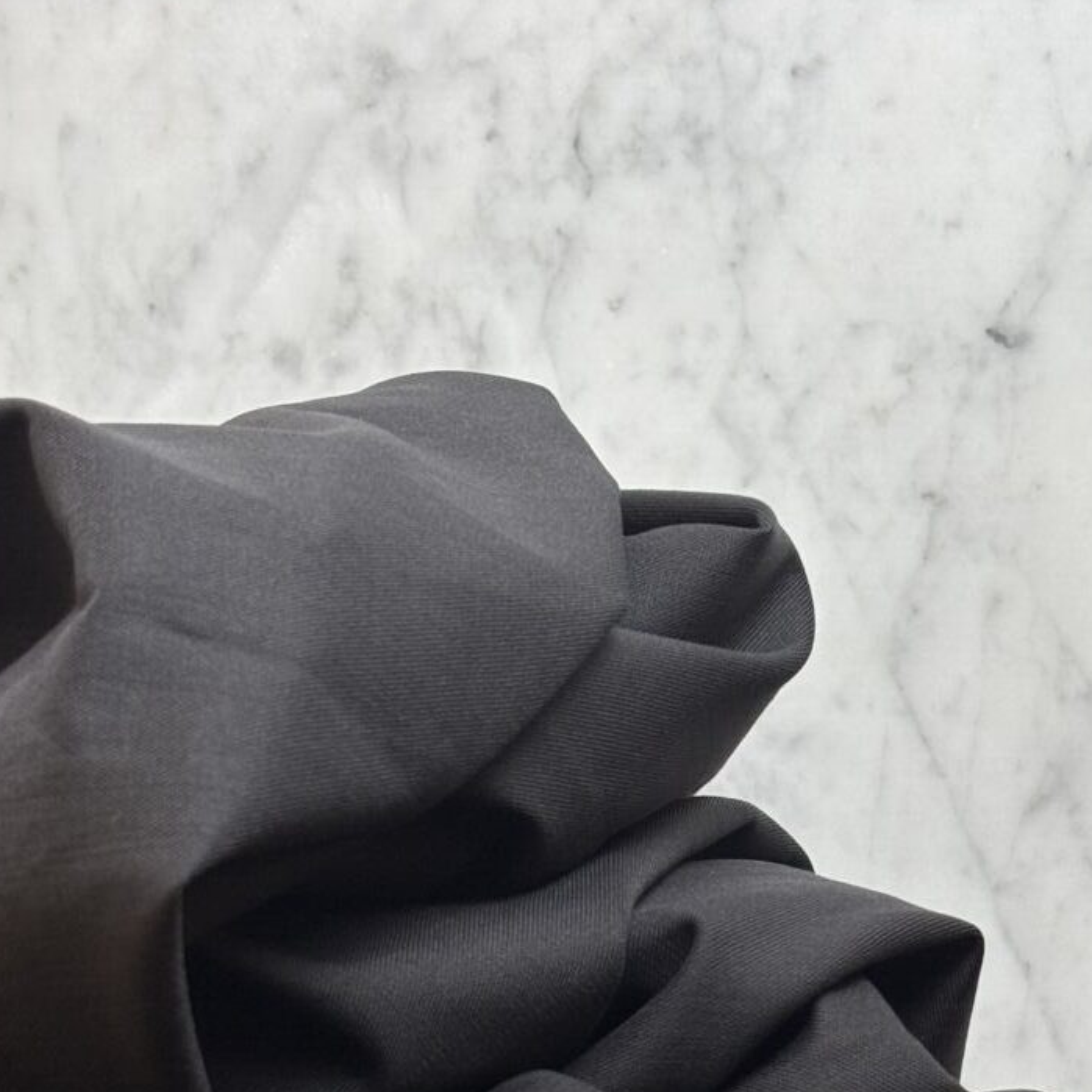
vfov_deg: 18.5
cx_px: 751
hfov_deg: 18.8
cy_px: 1003
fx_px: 3284
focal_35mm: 92
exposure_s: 1/103
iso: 50
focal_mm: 5.96
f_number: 1.6
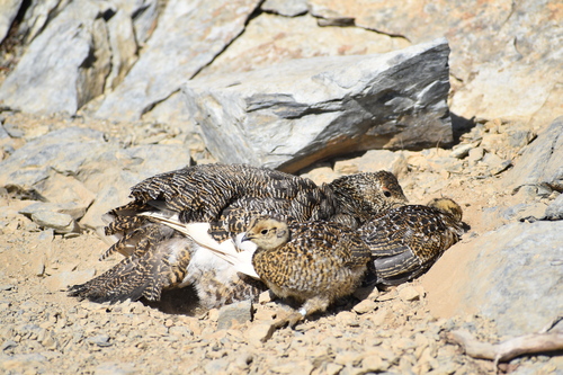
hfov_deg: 5.7
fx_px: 5628
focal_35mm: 360
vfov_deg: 3.8
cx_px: 282
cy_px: 188
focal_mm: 240
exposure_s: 1/800
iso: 200
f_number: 7.1
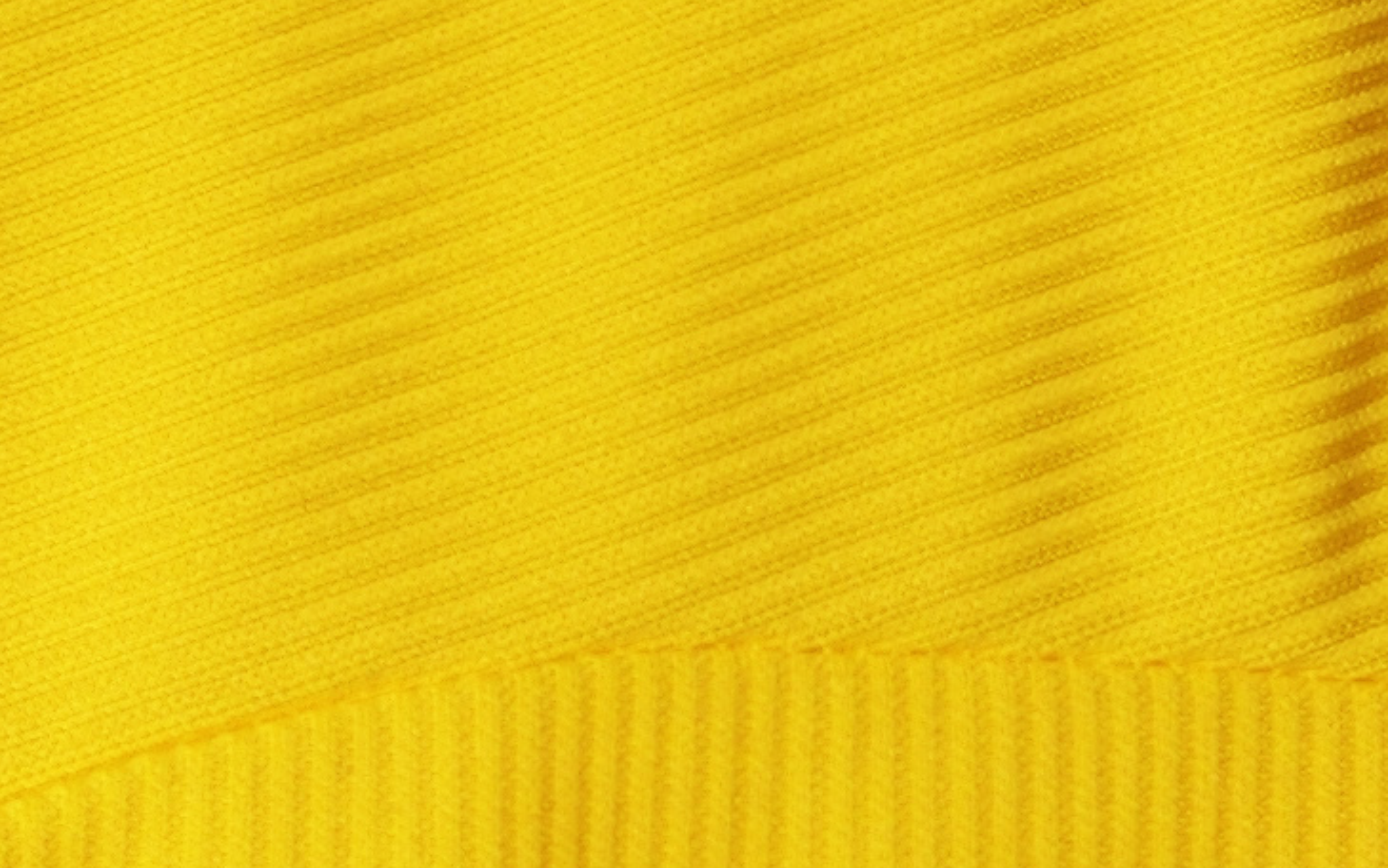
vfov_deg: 9.6
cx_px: -1279
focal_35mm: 137
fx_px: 5184
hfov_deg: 13.4
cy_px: 468
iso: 147
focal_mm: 8.67
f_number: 1.75
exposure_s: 1/100
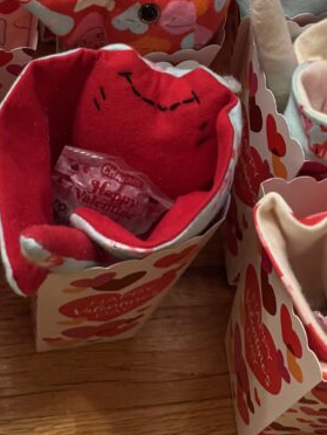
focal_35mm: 66
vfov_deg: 27.2
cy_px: -32
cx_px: 143
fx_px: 831
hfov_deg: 22.2
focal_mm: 6.76
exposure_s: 1/40
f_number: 1.78
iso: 640
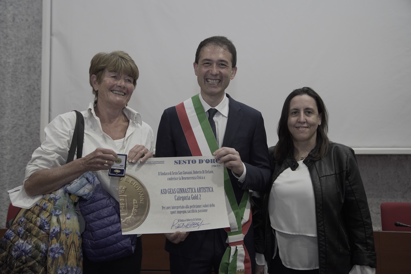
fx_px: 514
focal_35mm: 45
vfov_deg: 29.9
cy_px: 137
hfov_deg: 43.6
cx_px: 206
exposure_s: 1/60
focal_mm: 45
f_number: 4
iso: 3200
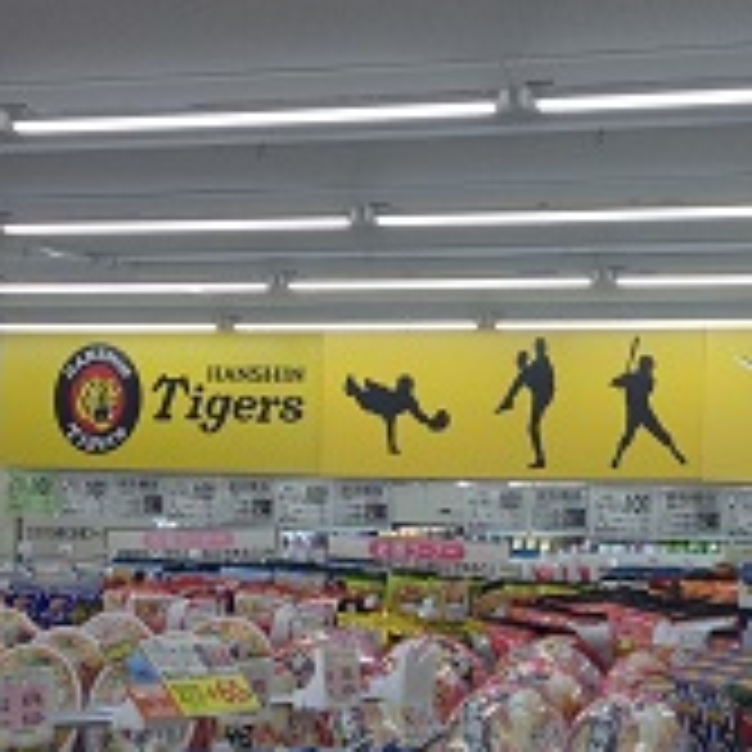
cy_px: 615
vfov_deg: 16.8
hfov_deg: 16.7
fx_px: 2532
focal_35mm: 103
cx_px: 671
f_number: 2.4
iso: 64
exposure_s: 1/120
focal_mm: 4.12
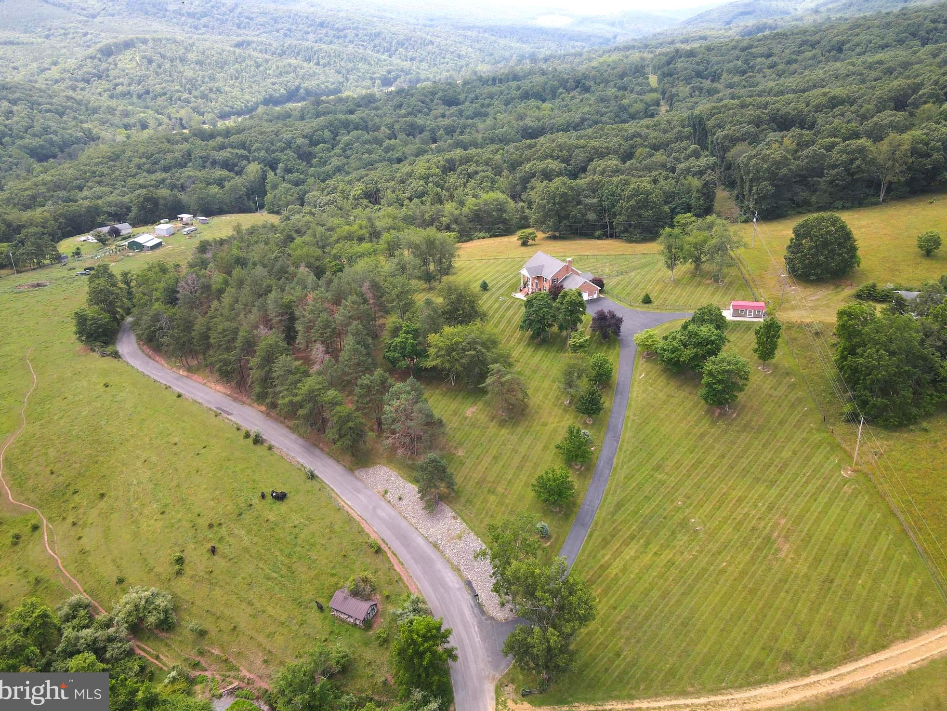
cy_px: 342
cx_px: 482
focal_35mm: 25
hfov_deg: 69.4
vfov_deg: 54.9
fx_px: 684
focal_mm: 4.5
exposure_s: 1/200
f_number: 2.8
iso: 100
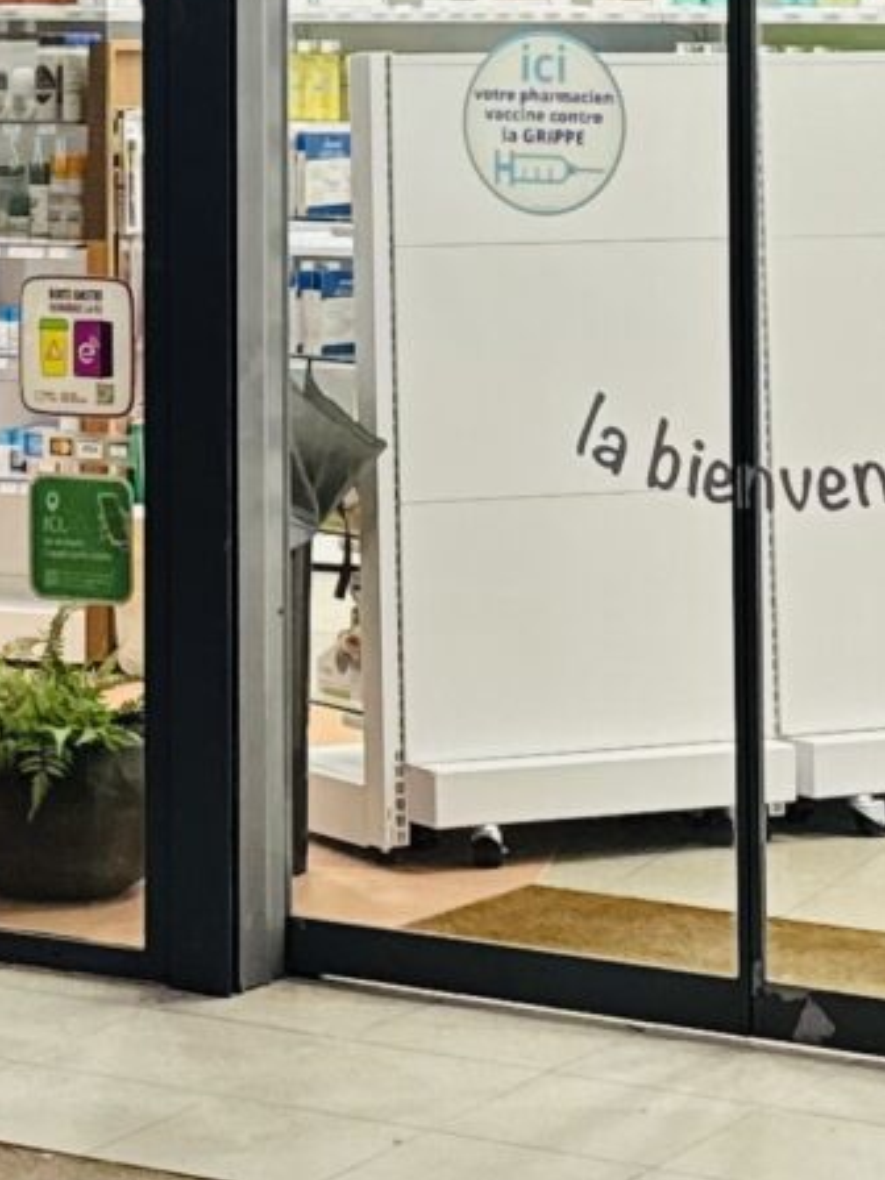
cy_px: -208
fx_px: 4670
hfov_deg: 10.8
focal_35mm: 137
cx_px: 55
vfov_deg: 14.0
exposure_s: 1/100
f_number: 1.78
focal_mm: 6.76
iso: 200
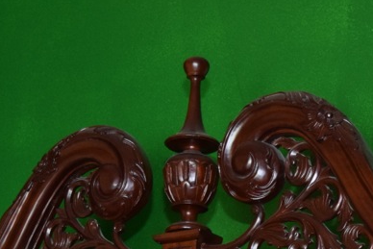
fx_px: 1524
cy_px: 309
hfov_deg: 14.0
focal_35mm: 147
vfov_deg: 9.2
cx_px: 211
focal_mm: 38
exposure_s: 1/60
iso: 1800
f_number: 4.8
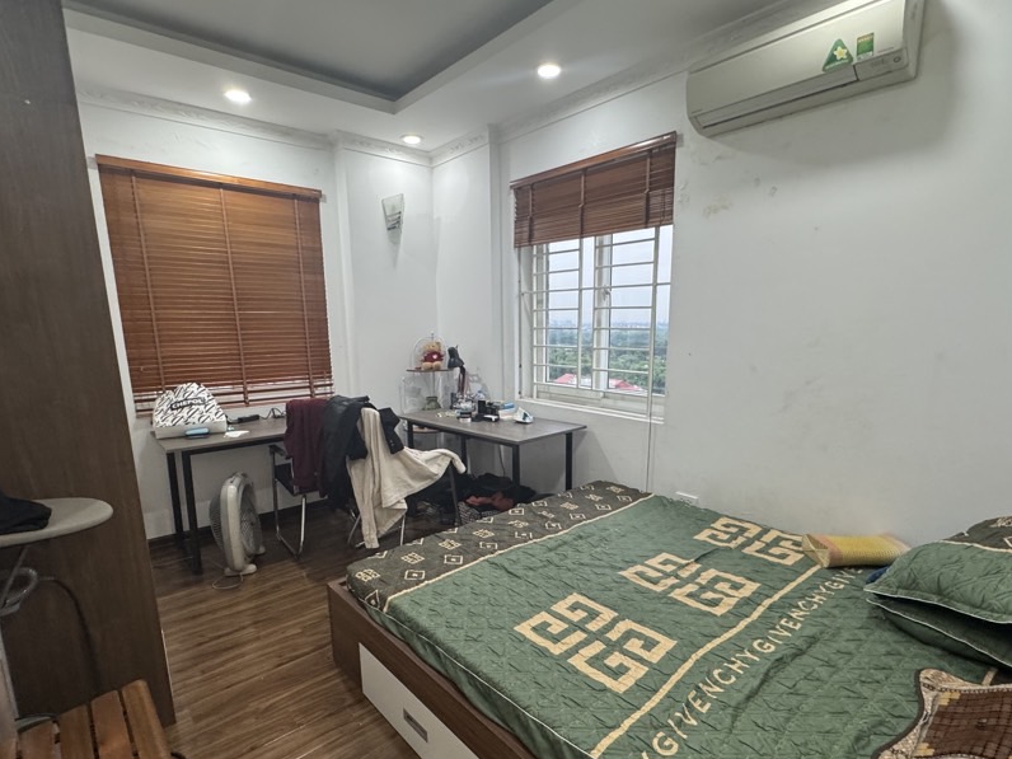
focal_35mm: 18
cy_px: 427
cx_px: 517
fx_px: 526
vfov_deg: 71.3
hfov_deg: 87.7
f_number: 2.2
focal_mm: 2.22
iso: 250
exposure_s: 1/100
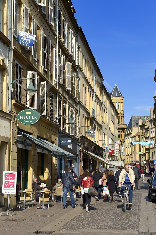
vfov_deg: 30.5
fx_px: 430
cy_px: 118
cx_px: 78
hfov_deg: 20.6
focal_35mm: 66
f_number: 14
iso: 200
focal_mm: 66
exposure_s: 1/200
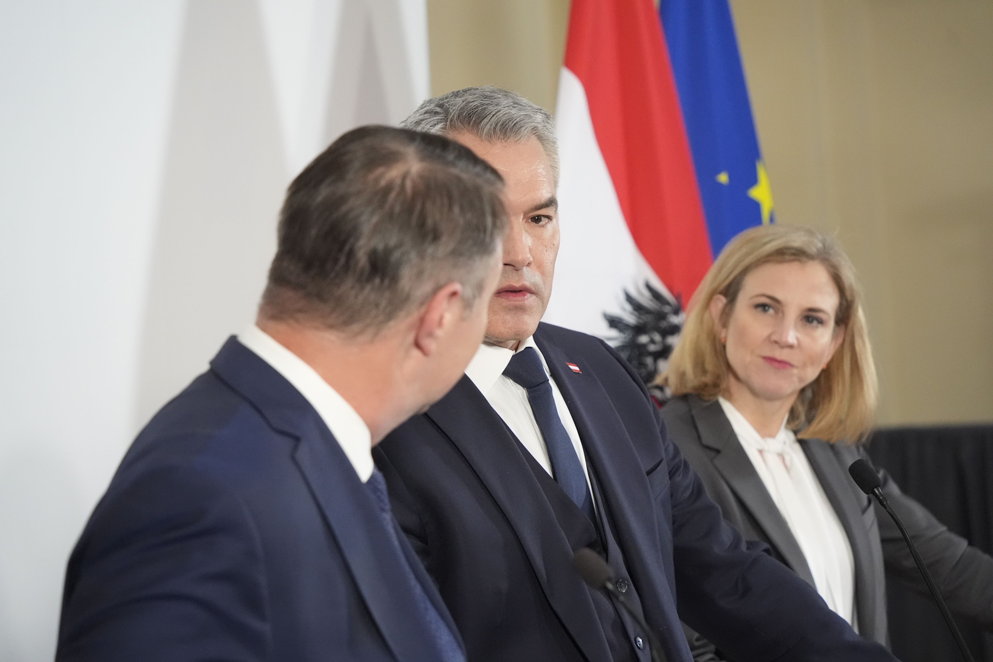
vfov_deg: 13.7
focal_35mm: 100
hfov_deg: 20.4
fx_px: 2758
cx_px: 496
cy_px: 331
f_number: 4.5
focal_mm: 100
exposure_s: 1/200
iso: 6400
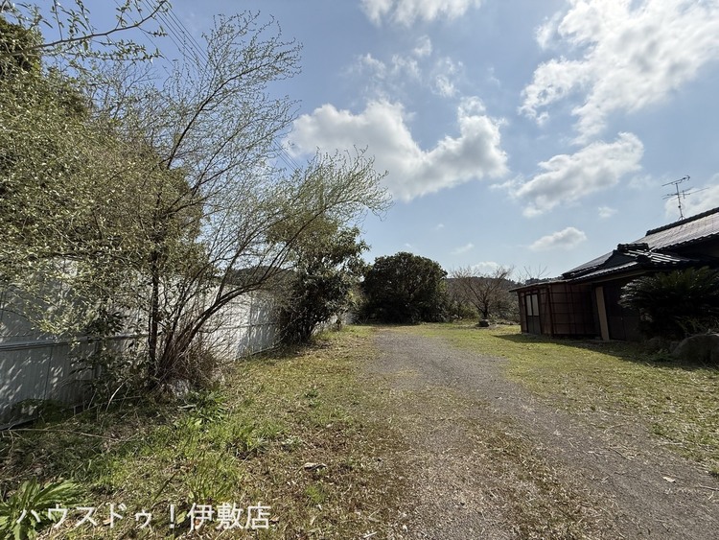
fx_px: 291
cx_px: 360
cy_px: 270
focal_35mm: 14
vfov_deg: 85.7
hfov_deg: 102.0
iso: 50
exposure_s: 1/3891
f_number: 2.2
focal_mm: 2.22
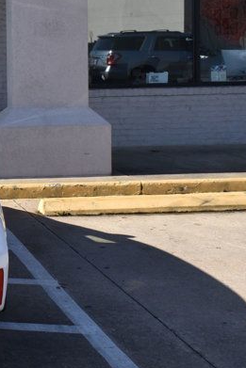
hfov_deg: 14.1
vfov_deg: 22.3
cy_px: 89
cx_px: -139
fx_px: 925
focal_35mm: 90
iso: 200
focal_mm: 23
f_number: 8
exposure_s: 1/500
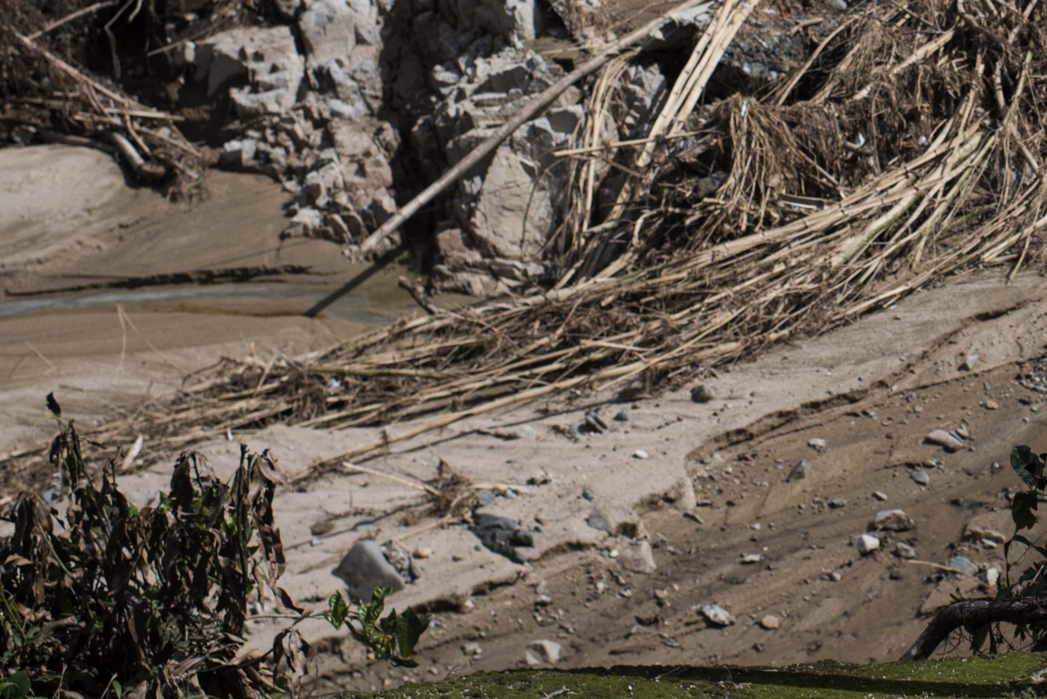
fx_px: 2618
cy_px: 55
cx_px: 1075
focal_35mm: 90
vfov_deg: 15.0
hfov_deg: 21.7
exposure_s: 1/1250
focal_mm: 35
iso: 100
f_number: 4.5
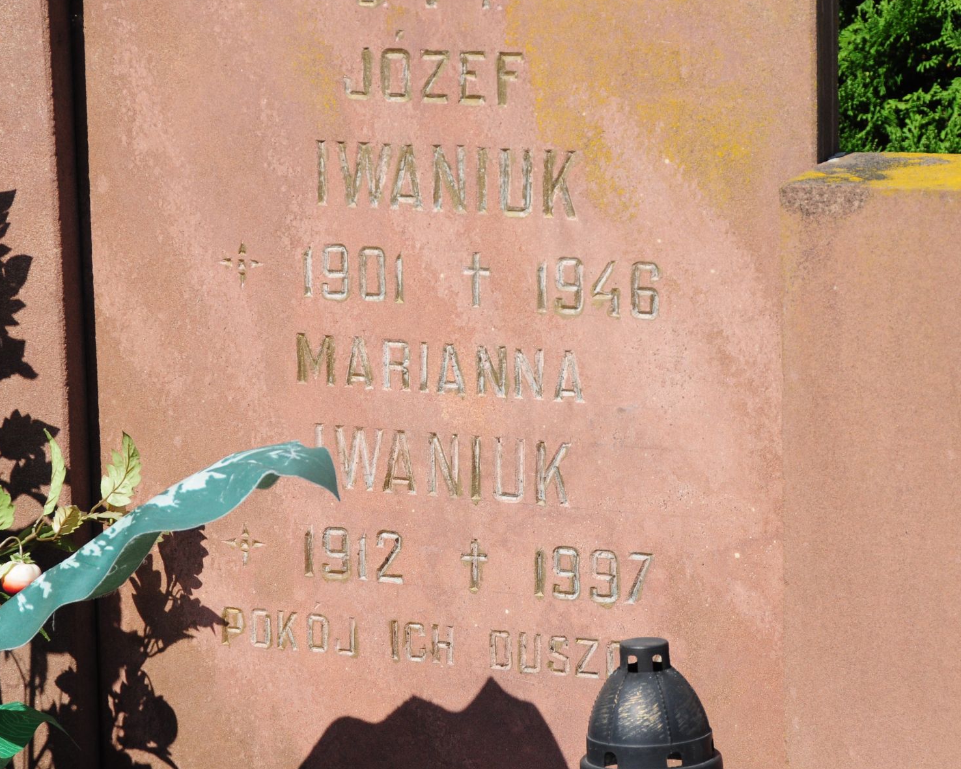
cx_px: 429
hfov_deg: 13.5
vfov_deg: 10.8
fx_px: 4067
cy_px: 340
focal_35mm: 143
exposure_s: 1/1250
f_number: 7.1
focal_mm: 70
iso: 400
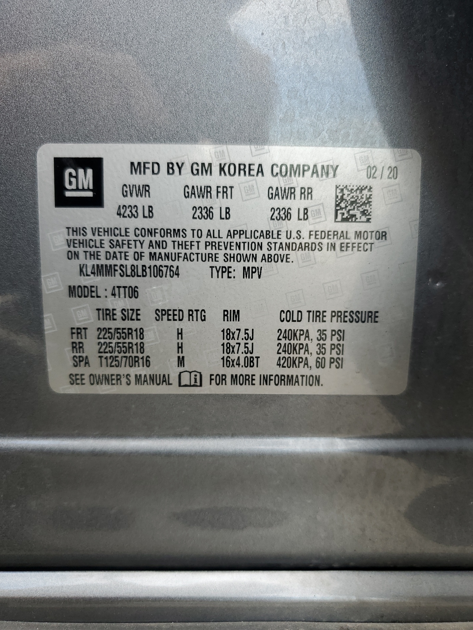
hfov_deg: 53.1
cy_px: 315
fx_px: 474
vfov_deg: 67.3
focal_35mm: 26
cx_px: 236
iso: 50
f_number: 1.5
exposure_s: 1/149
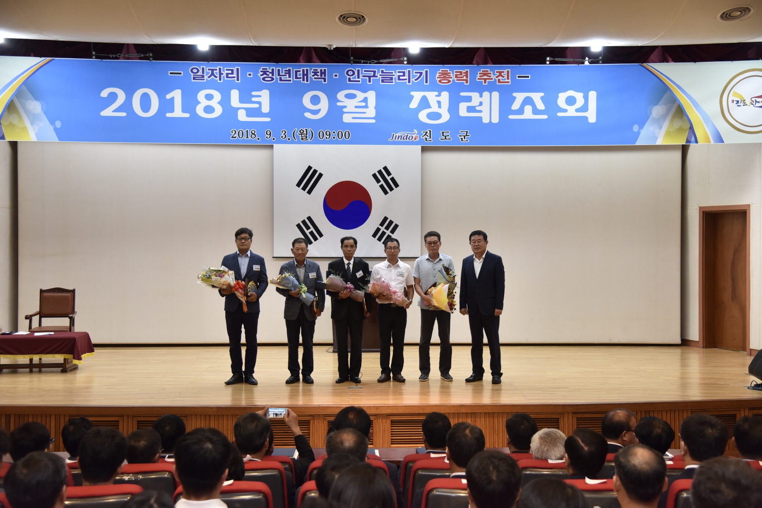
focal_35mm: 48
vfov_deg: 28.1
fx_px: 1016
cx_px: 381
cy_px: 254
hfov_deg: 41.1
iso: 1000
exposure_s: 1/125
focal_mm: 48
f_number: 4
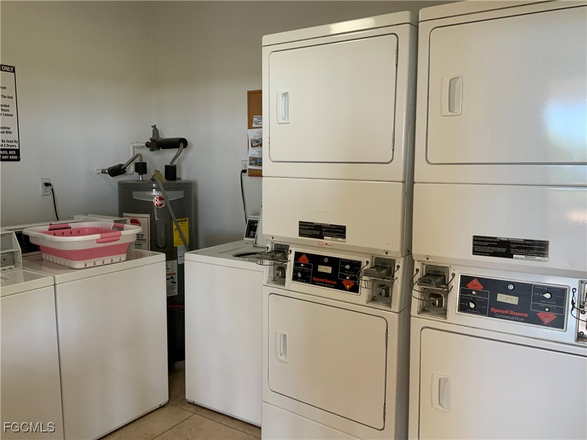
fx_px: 492
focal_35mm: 29
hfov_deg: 61.7
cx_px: 294
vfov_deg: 48.2
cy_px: 220
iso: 100
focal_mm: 3
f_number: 1.8
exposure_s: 1/60
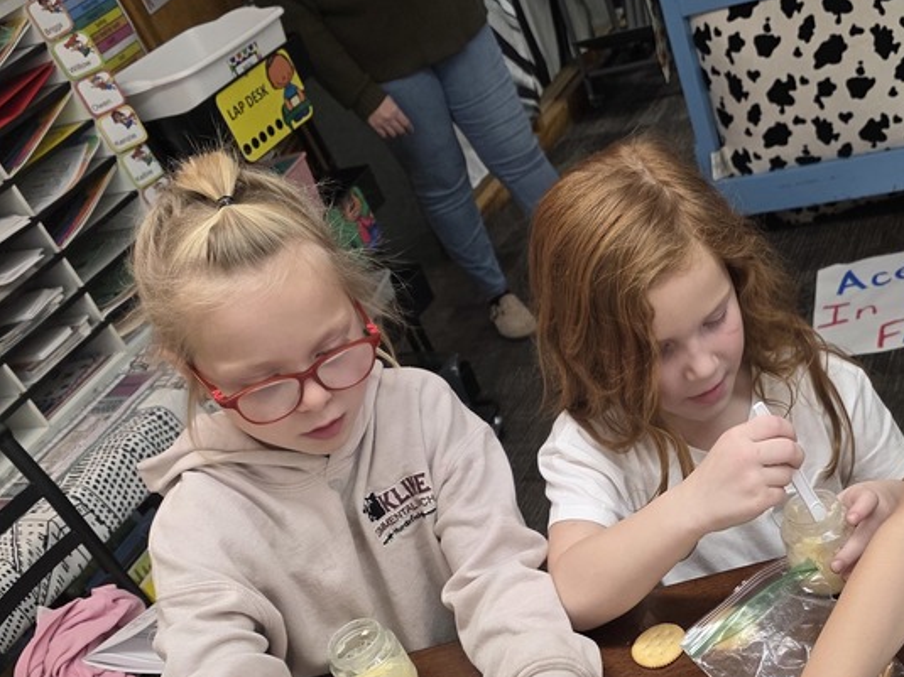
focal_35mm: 44
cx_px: 647
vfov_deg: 31.8
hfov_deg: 42.0
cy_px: 567
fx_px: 1149
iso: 160
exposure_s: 1/120
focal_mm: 6.3
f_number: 1.7
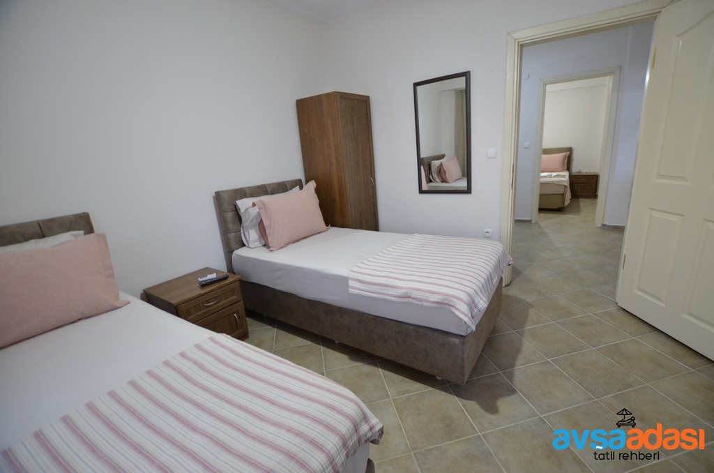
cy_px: 236
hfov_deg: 100.5
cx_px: 357
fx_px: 297
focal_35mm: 15
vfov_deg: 77.1
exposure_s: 1/45
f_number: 3.5
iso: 800
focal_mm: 10
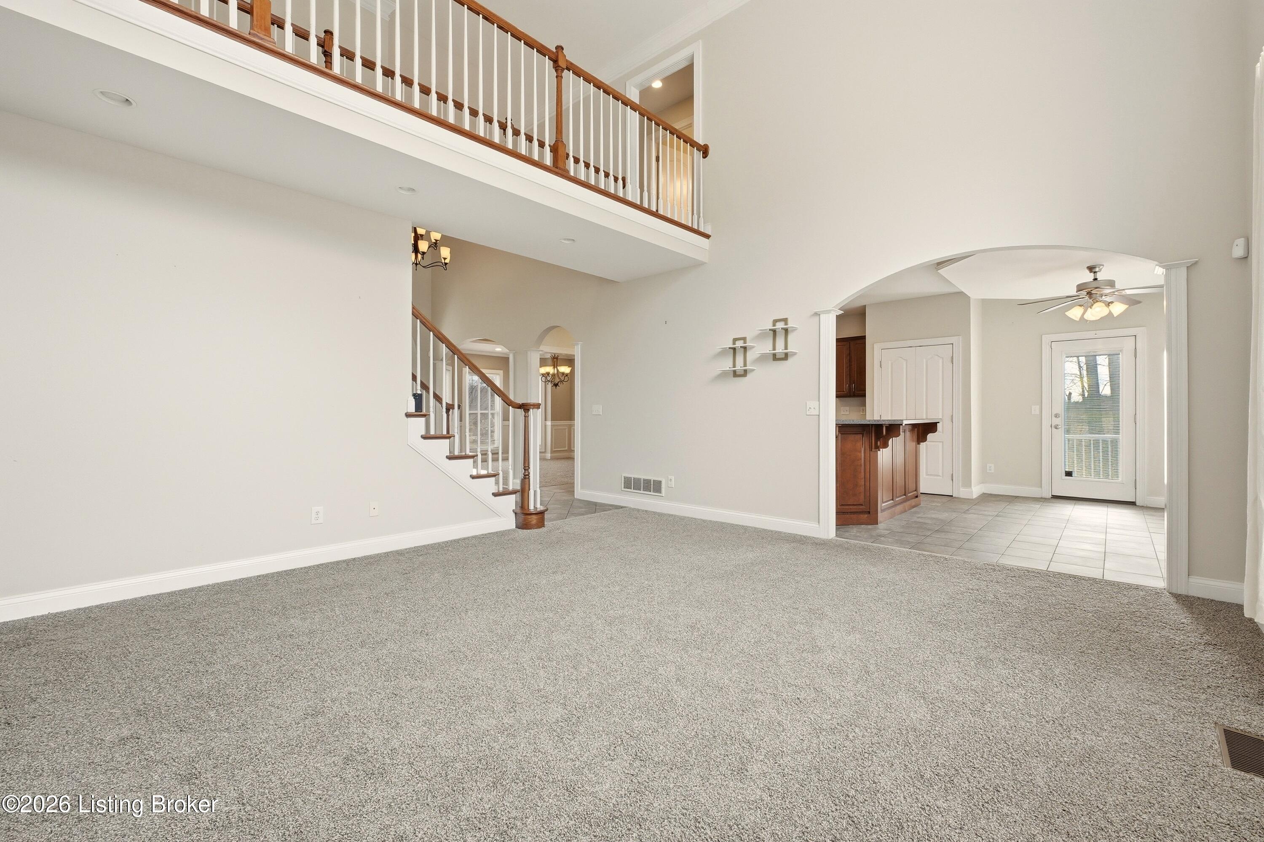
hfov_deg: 100.4
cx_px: 632
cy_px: 421
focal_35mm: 15
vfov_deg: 77.3
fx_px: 526
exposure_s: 1/400
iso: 400
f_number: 9
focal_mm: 10
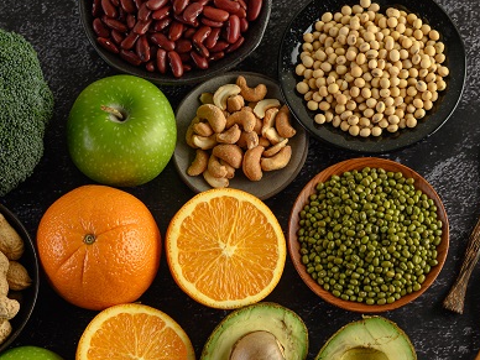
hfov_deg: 16.5
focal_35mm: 119
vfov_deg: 12.4
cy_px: 214
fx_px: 1650
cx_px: 311
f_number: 8
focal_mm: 60
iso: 100
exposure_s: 1/125
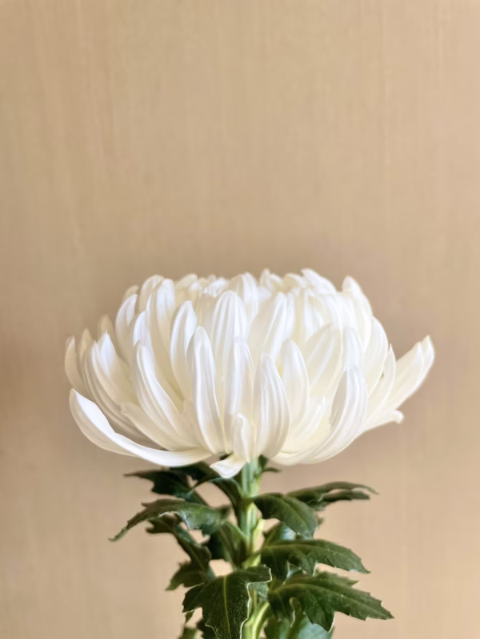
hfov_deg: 53.1
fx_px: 481
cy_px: 320
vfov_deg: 67.3
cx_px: 240
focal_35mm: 26
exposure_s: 1/121
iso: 50
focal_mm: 4.2
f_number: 1.6
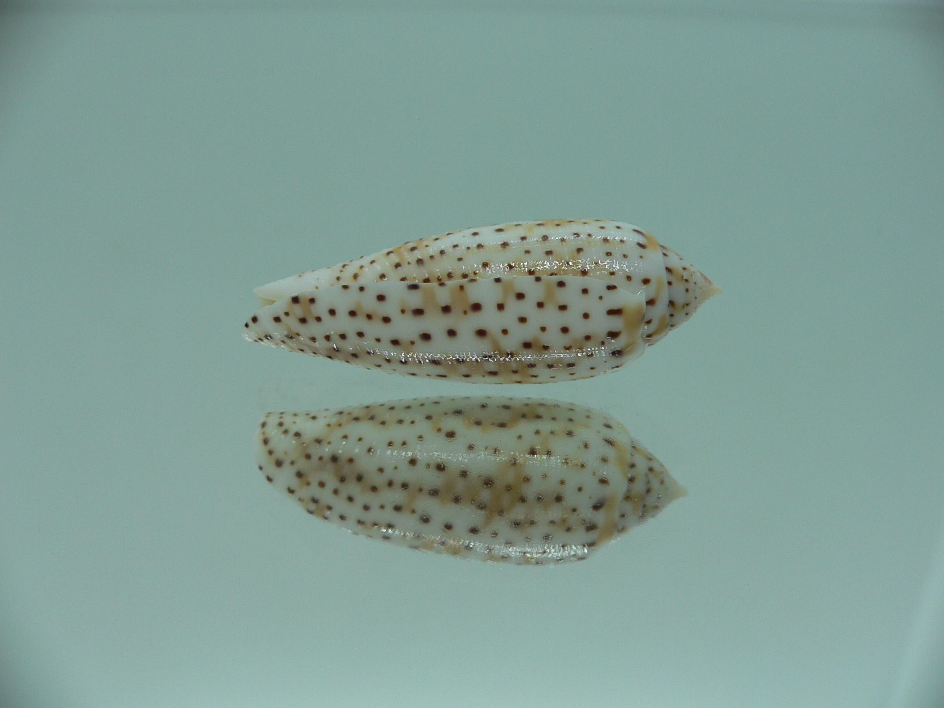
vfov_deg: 40.7
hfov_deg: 52.6
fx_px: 954
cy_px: 354
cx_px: 472
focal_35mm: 35
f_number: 2.8
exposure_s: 1/80
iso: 80
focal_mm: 4.6
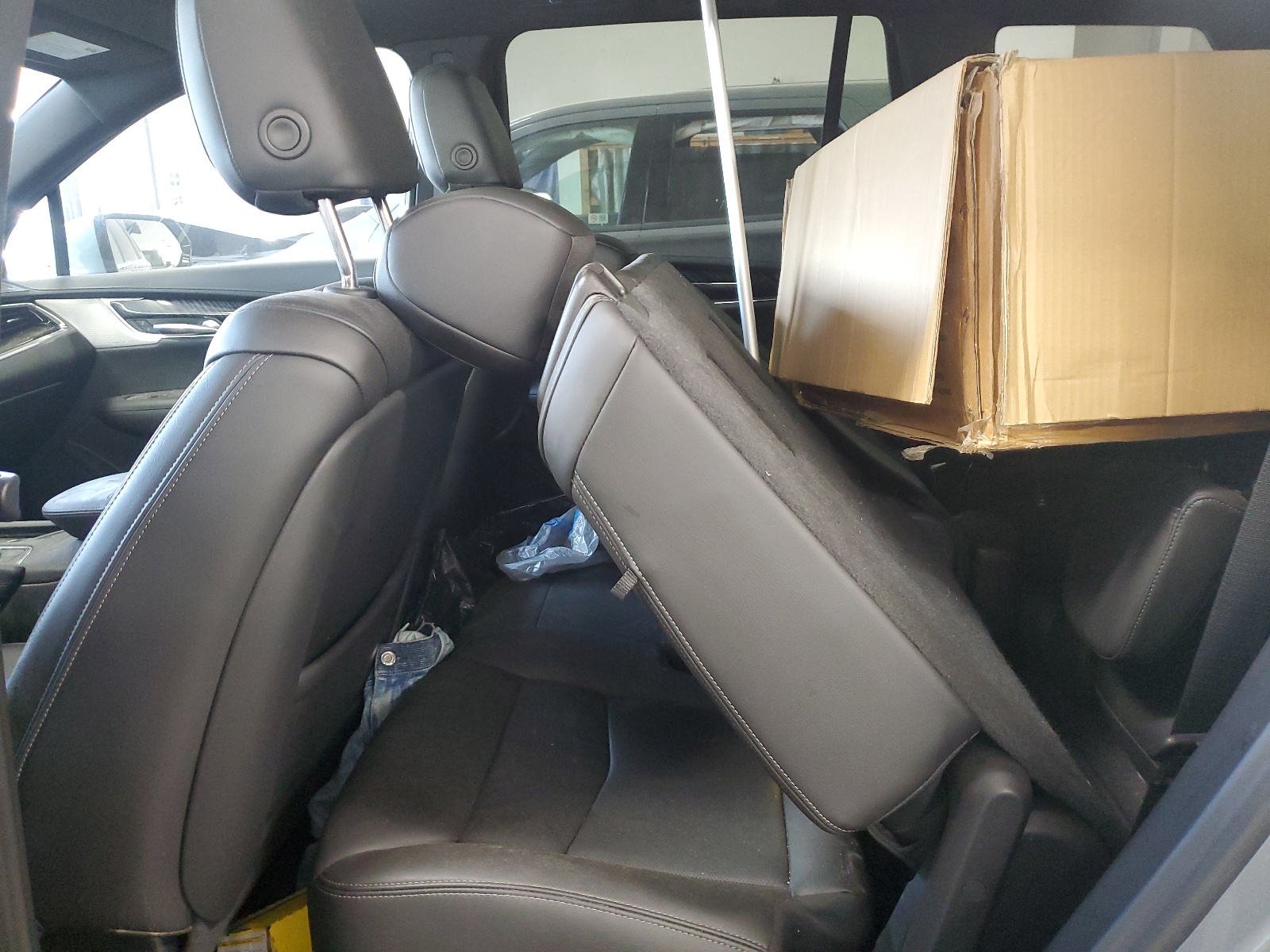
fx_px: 954
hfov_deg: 67.3
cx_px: 635
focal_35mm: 26
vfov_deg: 53.1
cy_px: 476
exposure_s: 1/60.2
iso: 285
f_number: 1.5
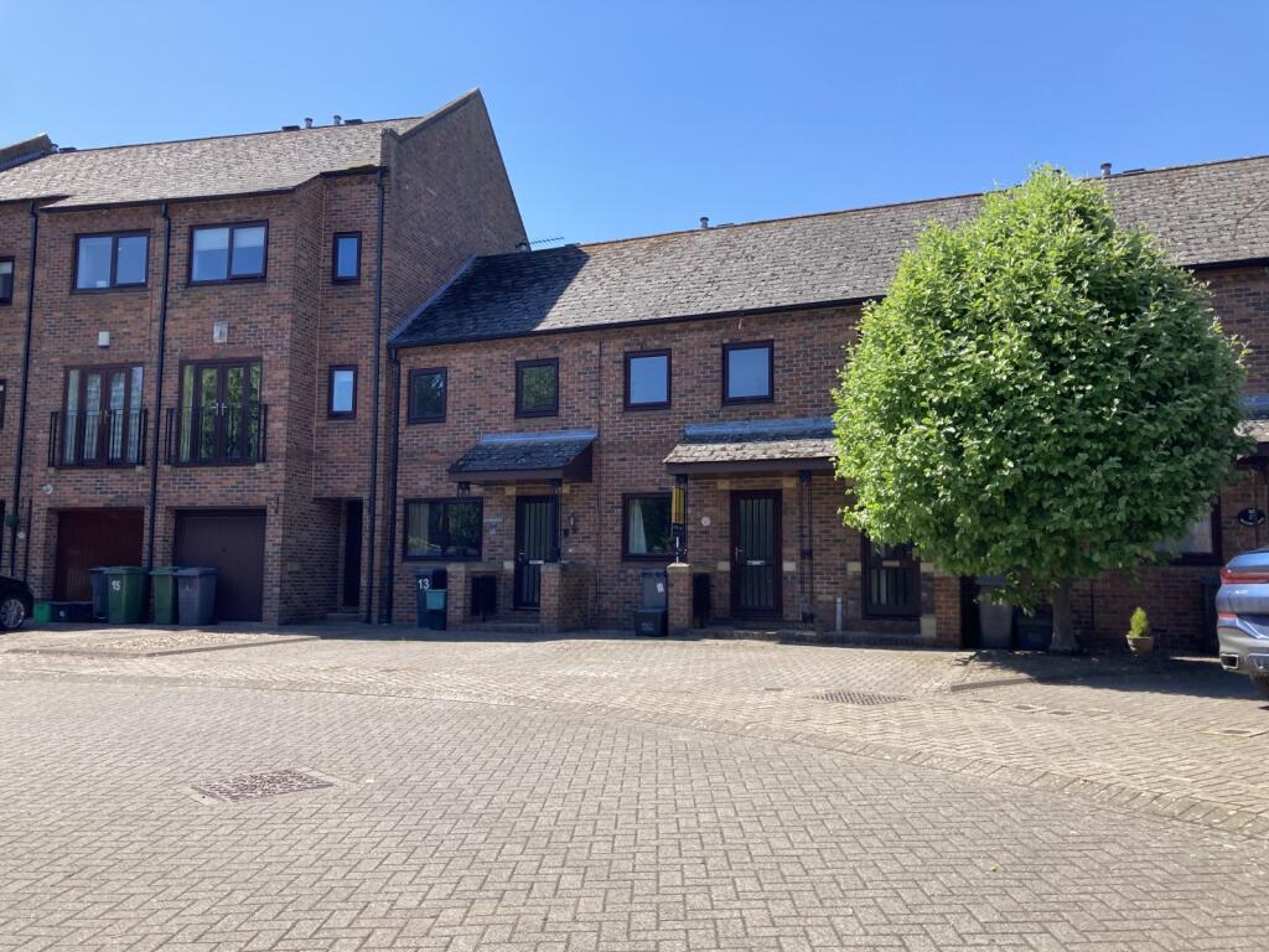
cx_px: 634
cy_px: 476
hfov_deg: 63.4
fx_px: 1026
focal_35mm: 28
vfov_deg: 49.7
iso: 20
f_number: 1.8
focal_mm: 3.99
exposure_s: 1/648
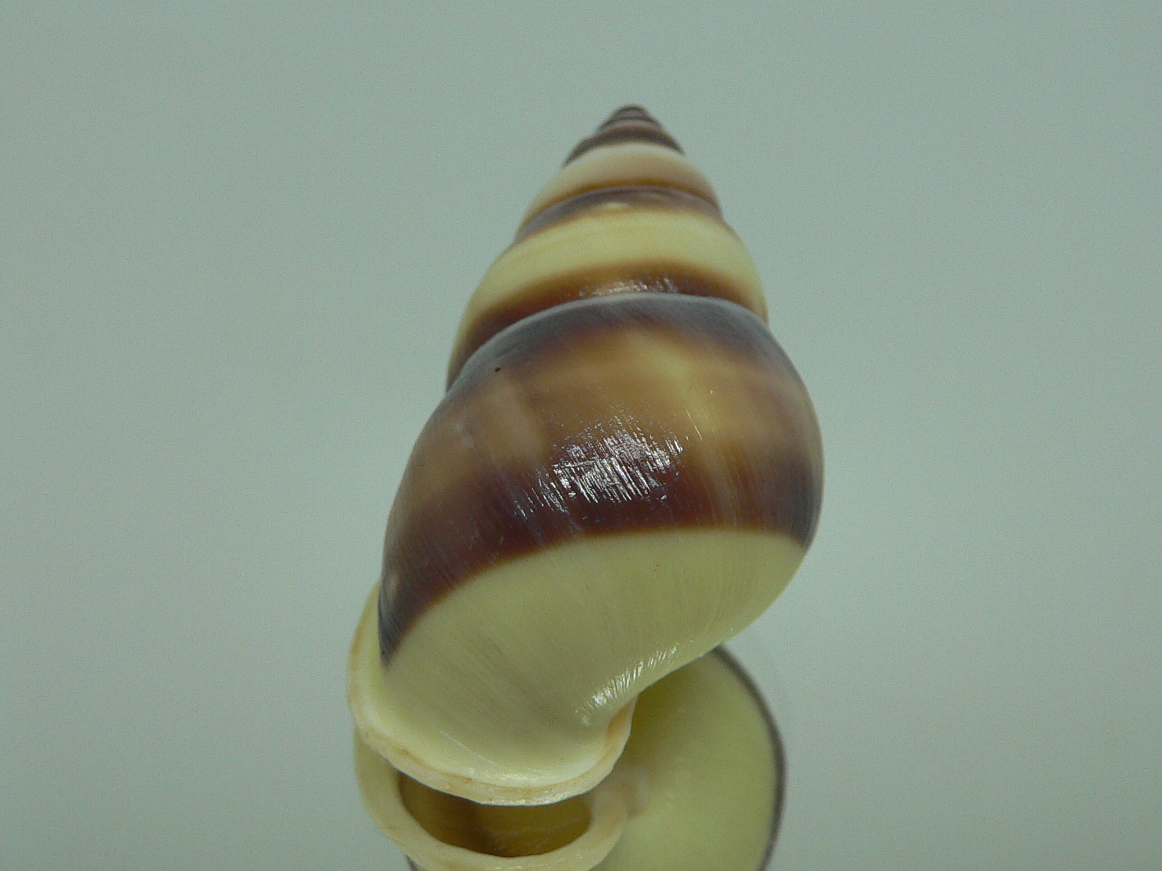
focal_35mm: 42
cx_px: 578
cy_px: 468
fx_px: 1410
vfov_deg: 34.3
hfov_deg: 44.8
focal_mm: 4.6
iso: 100
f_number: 2.8
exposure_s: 1/60
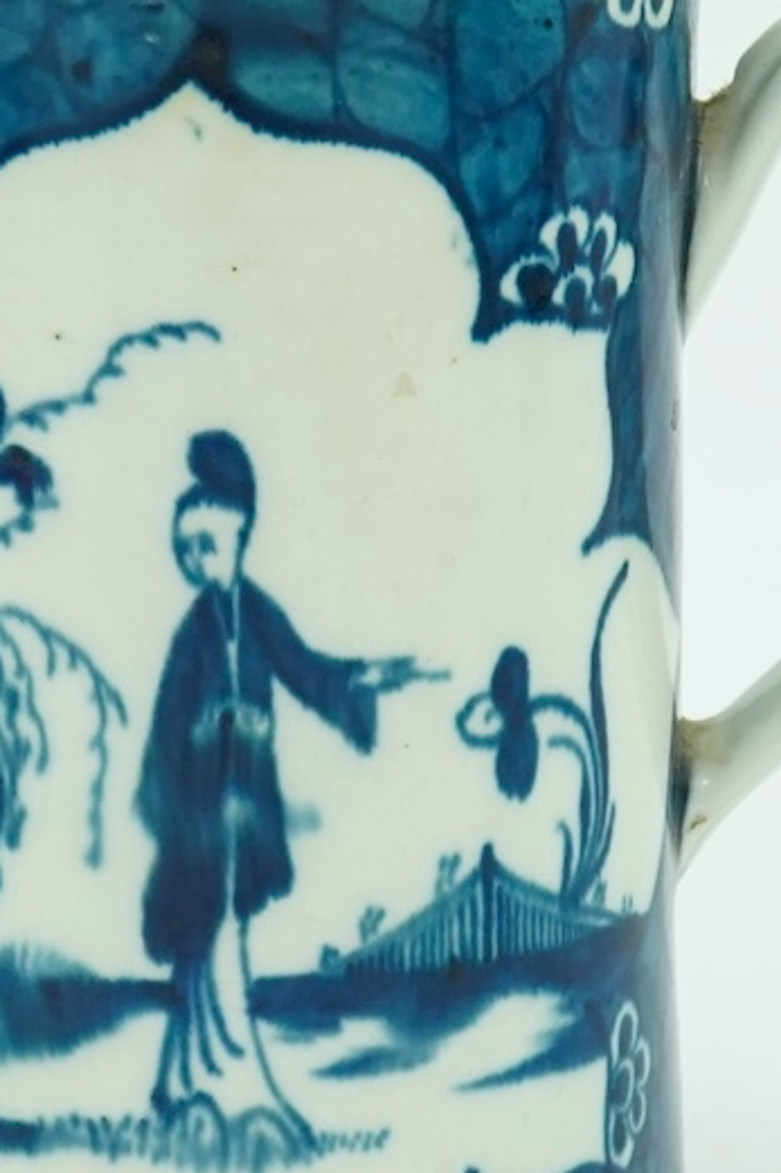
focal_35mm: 170
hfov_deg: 8.1
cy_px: 423
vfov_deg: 12.1
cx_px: 239
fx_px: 5535
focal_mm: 30
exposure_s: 1/50
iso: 640
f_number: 10
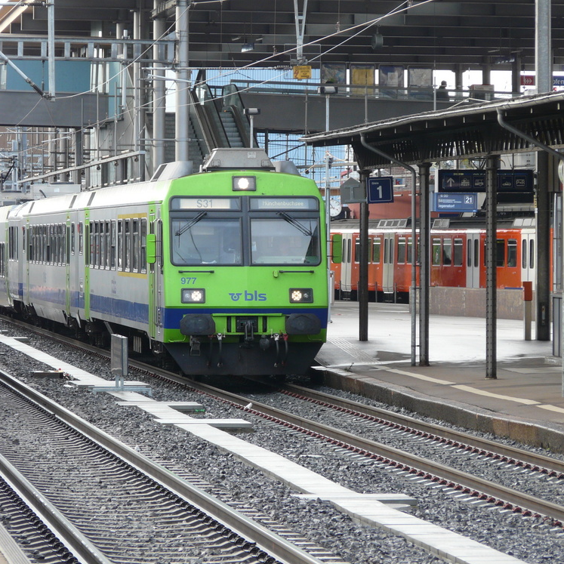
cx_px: 250
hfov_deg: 6.8
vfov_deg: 6.8
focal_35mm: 258
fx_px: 4756
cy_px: 282
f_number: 3.6
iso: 100
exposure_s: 1/80
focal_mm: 35.9
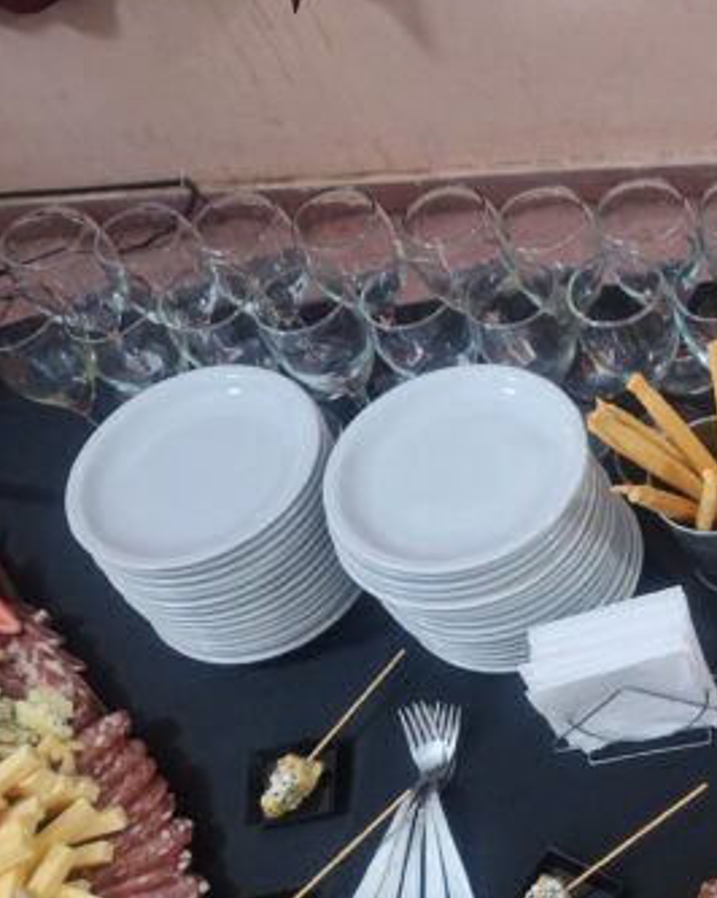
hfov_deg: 25.5
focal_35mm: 54
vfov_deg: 34.4
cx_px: 838
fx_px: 1434
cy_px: 607
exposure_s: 1/20
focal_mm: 5.54
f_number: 1.8
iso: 500
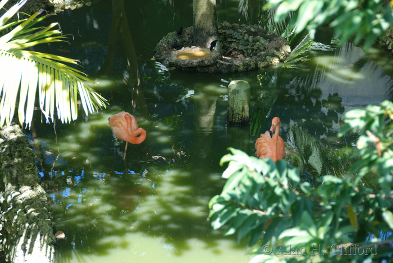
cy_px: 132
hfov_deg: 14.4
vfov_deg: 9.6
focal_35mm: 142
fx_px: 1557
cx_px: 196
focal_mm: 95
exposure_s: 1/40
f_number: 5.3
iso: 100
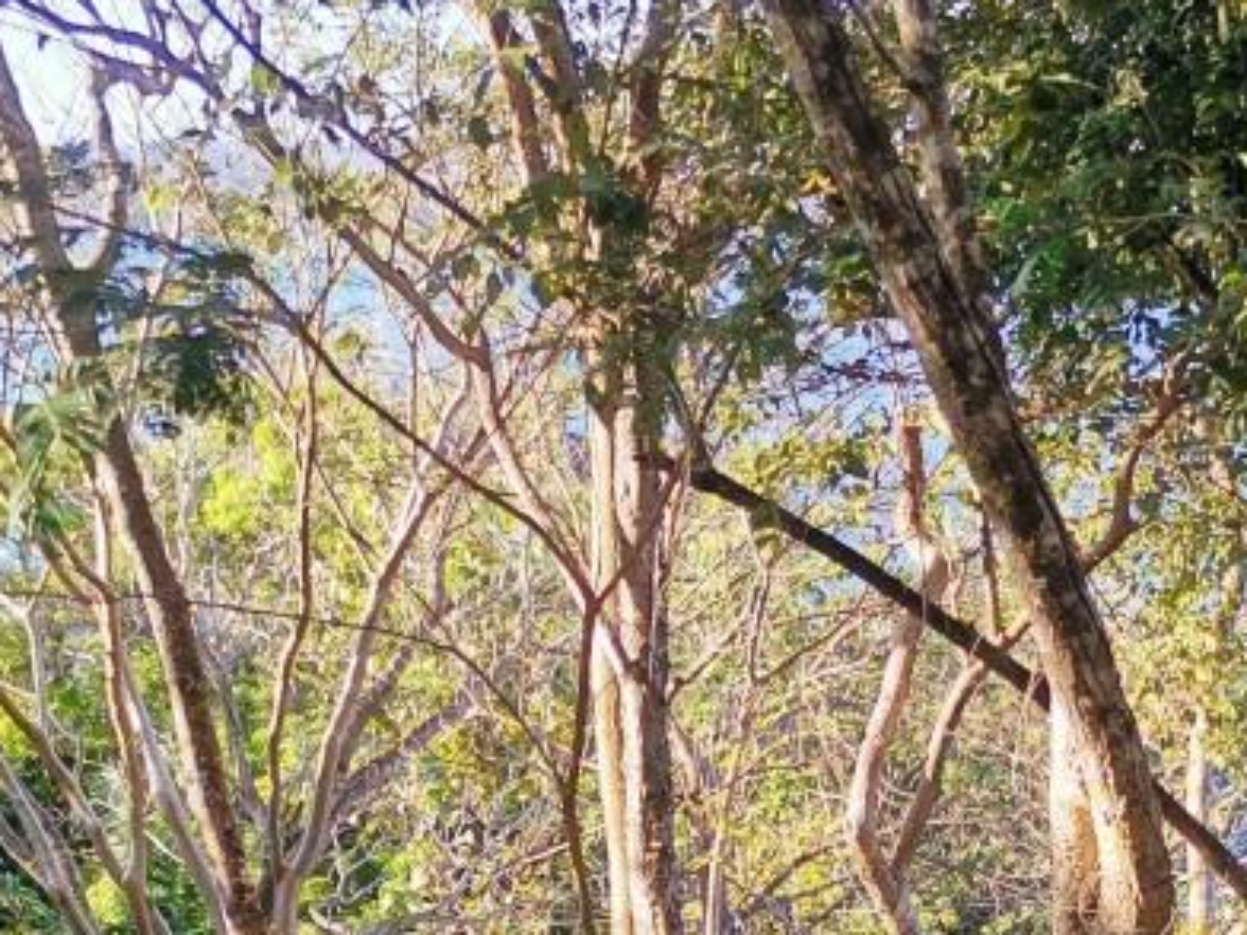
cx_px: 1113
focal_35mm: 68
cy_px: 1113
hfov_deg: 27.6
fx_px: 2450
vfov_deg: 20.3
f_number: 1.8
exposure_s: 1/470
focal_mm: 4.75
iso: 50
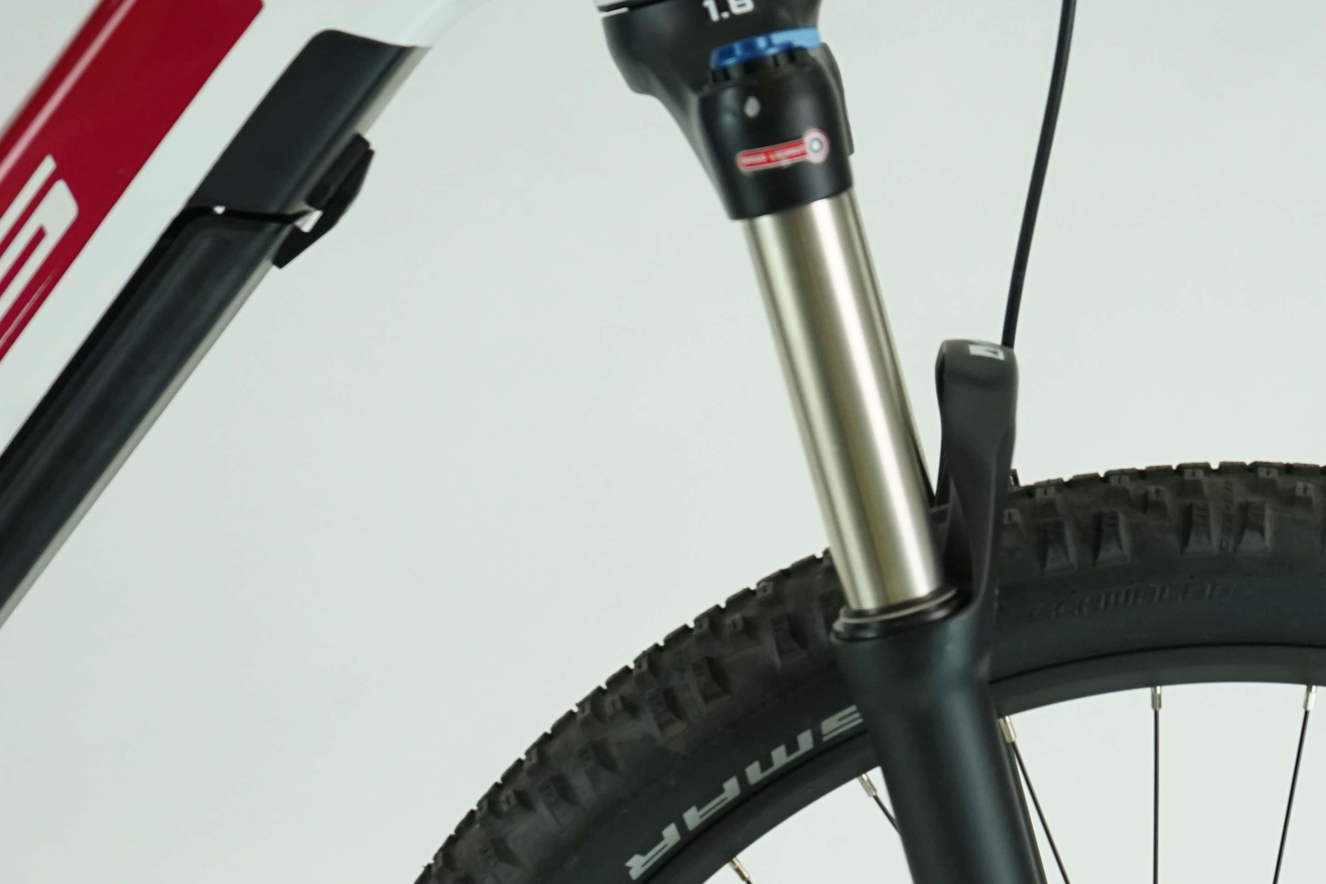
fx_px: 2910
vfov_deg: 17.0
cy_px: 851
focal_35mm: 79
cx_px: 978
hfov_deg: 25.4
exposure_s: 1/200
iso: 1000
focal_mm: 38
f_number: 5
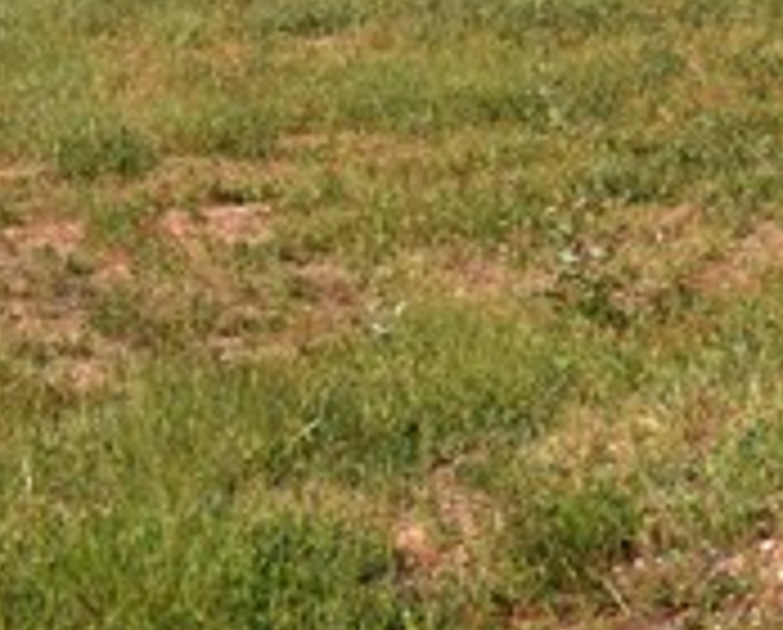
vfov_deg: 15.7
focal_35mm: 93
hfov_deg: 18.1
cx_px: 1206
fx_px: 2160
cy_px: -218
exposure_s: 1/500
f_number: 8
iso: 160
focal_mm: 18
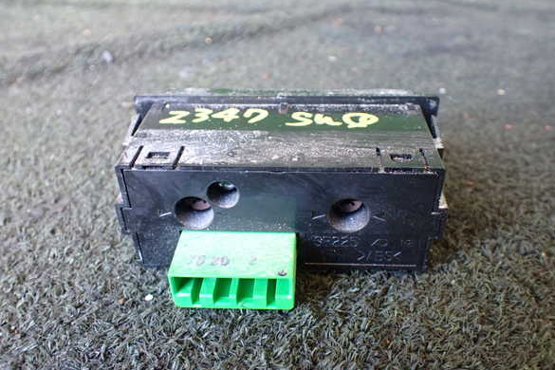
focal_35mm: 32
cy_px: 180
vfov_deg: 41.1
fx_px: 493
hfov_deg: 58.7
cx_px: 277
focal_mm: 5.4
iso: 800
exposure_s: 1/50
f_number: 2.3
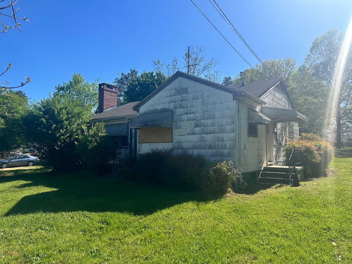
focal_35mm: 24
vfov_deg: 56.8
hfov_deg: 71.6
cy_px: 132
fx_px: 244
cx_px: 176
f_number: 1.78
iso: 80
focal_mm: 6.86
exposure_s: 1/7042
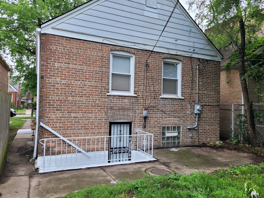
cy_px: 99
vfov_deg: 53.1
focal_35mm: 26
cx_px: 132
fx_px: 198
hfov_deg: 67.3
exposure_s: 1/119
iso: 40
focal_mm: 5.4
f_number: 1.8
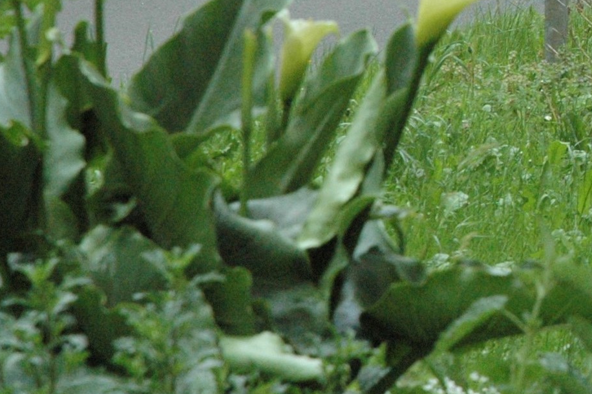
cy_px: 4
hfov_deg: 8.3
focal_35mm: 246
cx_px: 587
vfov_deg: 5.6
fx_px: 4042
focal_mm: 70
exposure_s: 1/250
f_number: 8
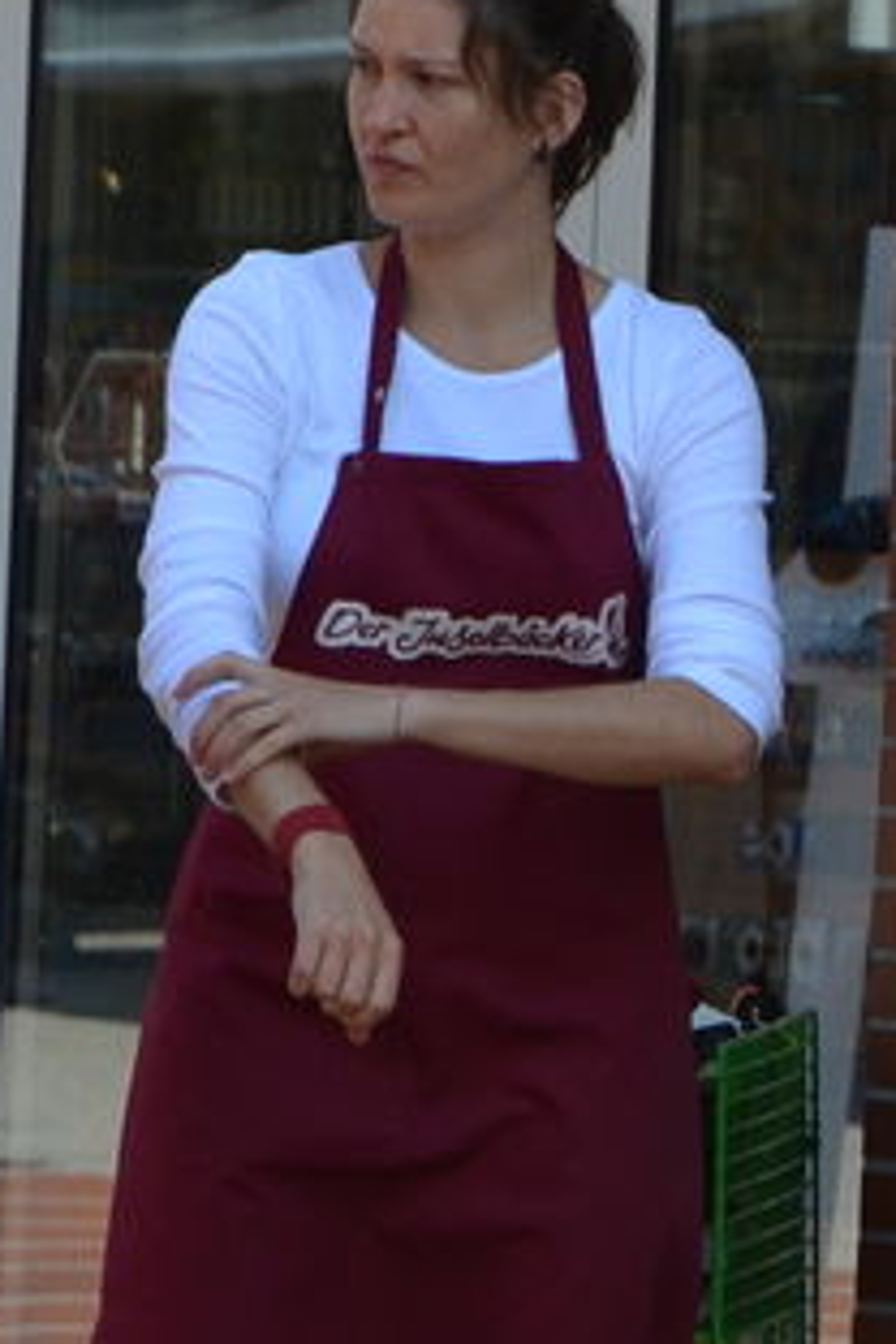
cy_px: 157
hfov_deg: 2.5
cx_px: 3244
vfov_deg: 3.8
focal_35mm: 537
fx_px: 20046
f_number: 8
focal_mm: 70
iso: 400
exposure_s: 1/1000
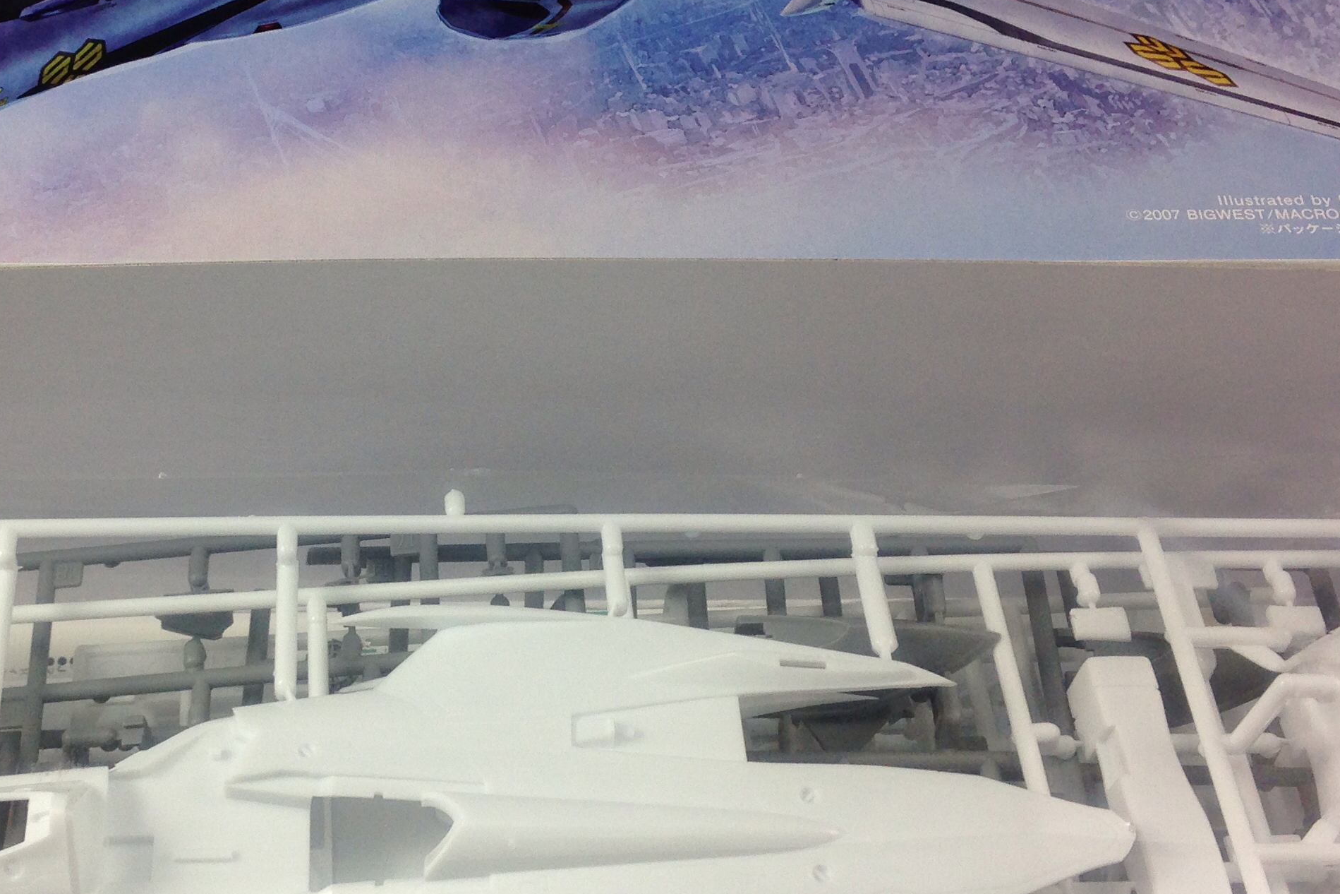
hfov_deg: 33.6
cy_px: 464
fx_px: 2196
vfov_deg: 23.0
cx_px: 419
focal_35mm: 59
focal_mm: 4.12
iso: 80
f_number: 2.4
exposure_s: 1/120
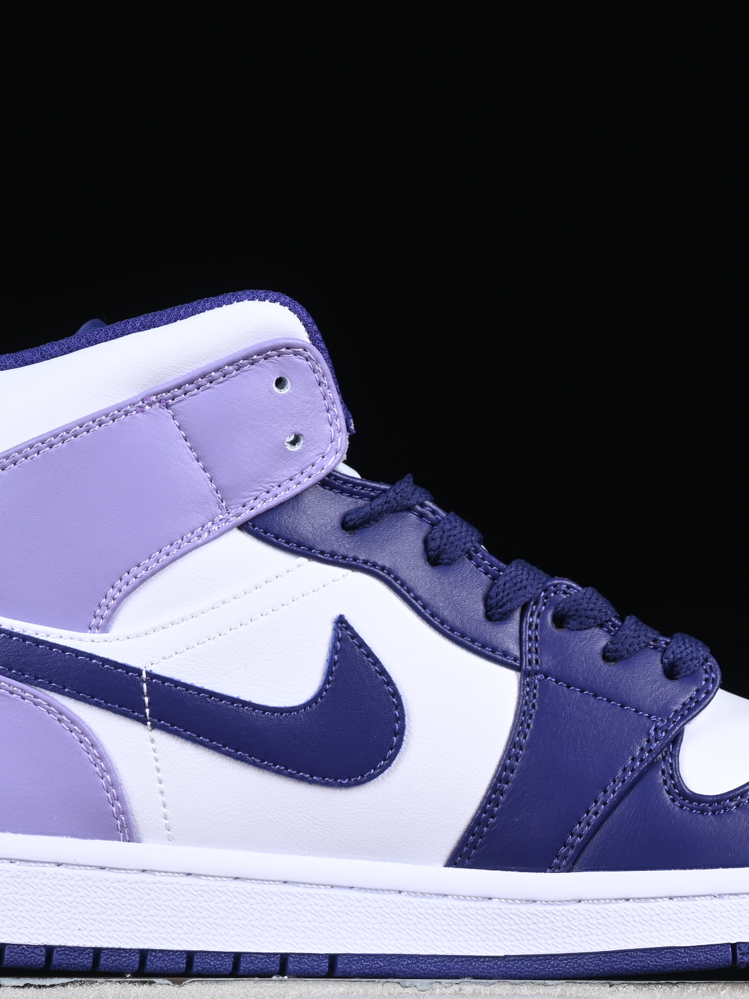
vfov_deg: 14.7
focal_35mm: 134
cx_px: 429
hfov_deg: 11.1
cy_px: 603
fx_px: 3865
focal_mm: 50
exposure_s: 1/80
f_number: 7.1
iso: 160
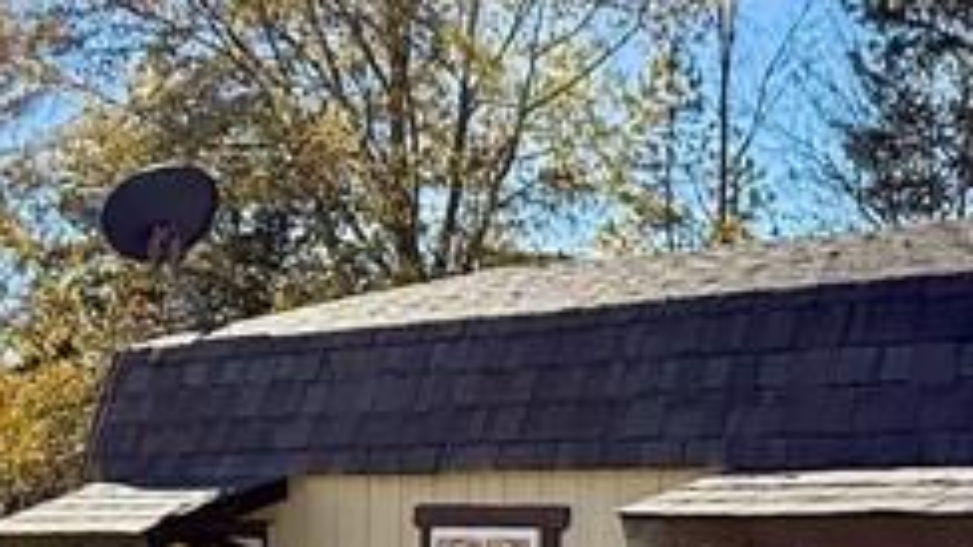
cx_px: 977
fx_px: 1650
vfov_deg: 18.2
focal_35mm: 64
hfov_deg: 30.5
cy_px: 571
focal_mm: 2.22
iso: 50
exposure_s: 1/770
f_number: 2.2
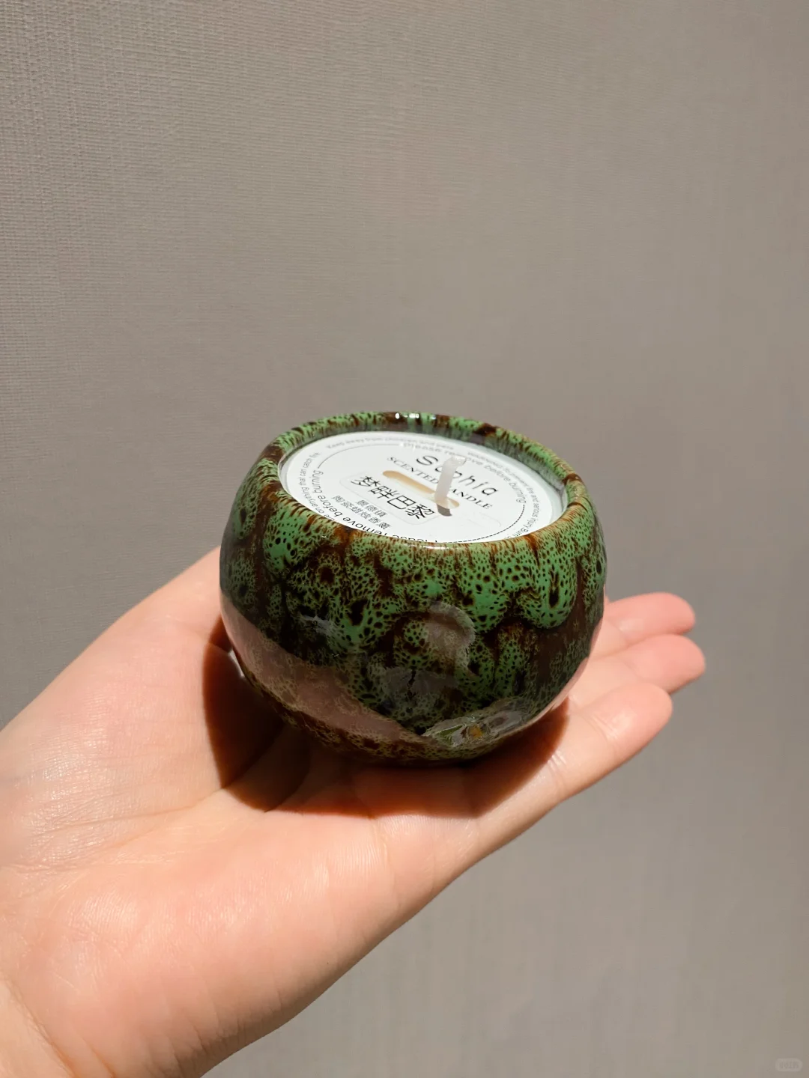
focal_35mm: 25
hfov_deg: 54.9
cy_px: 539
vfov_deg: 69.4
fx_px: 779
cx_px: 404
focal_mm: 4.25
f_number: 1.8
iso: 100
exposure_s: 1/50
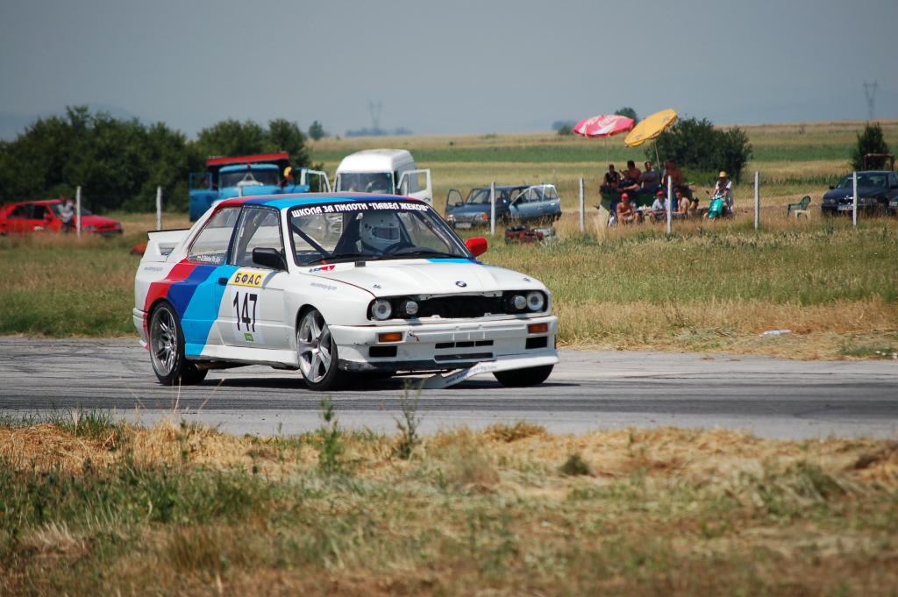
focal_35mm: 300
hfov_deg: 6.9
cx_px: 449
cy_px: 298
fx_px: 7477
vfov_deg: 4.6
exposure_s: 1/1250
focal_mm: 200
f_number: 5.6
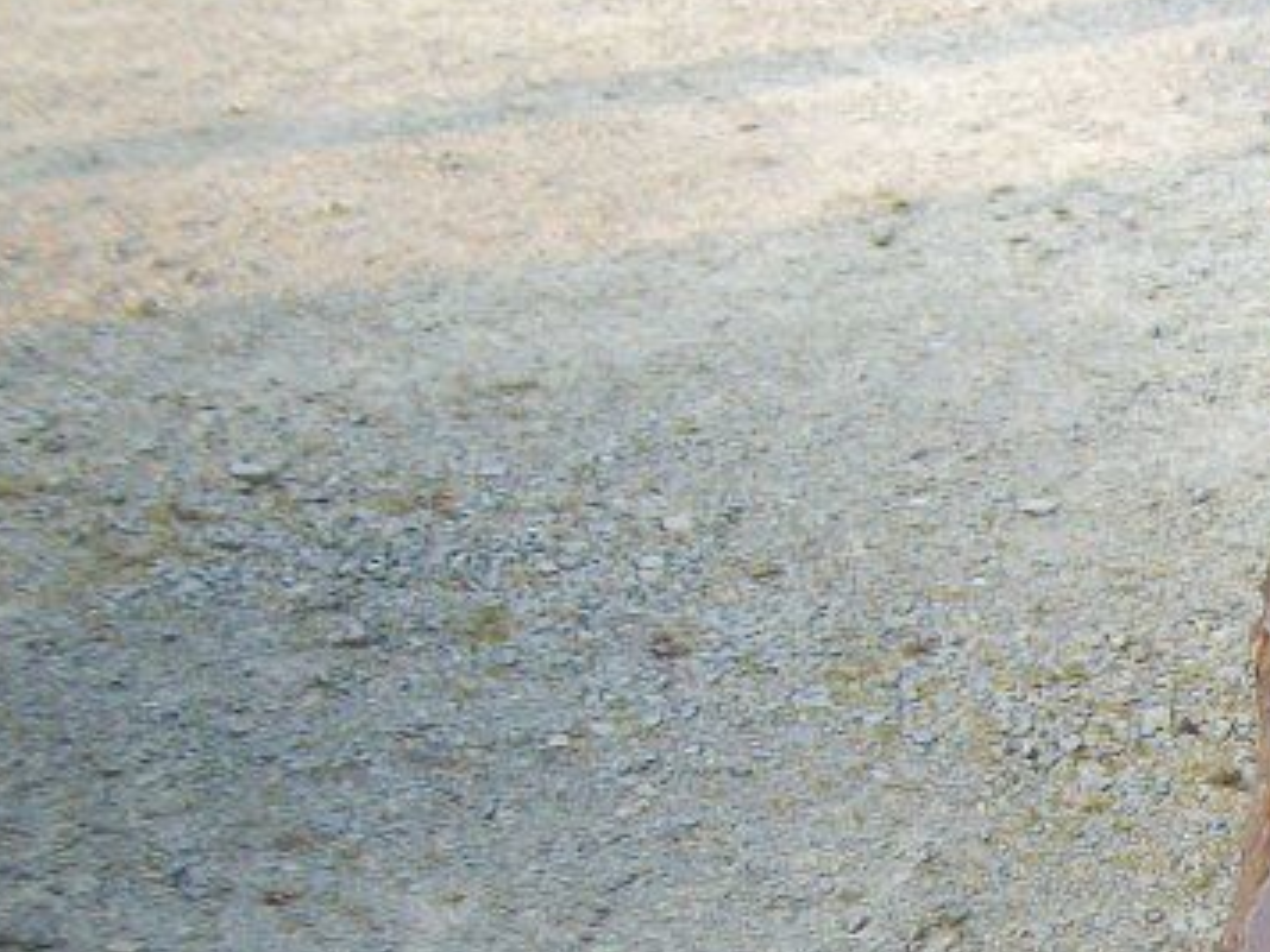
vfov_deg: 12.4
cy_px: 1319
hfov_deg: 15.4
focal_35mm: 115
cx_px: 2066
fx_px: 4219
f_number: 2.9
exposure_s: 1/160
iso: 80
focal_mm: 5.7
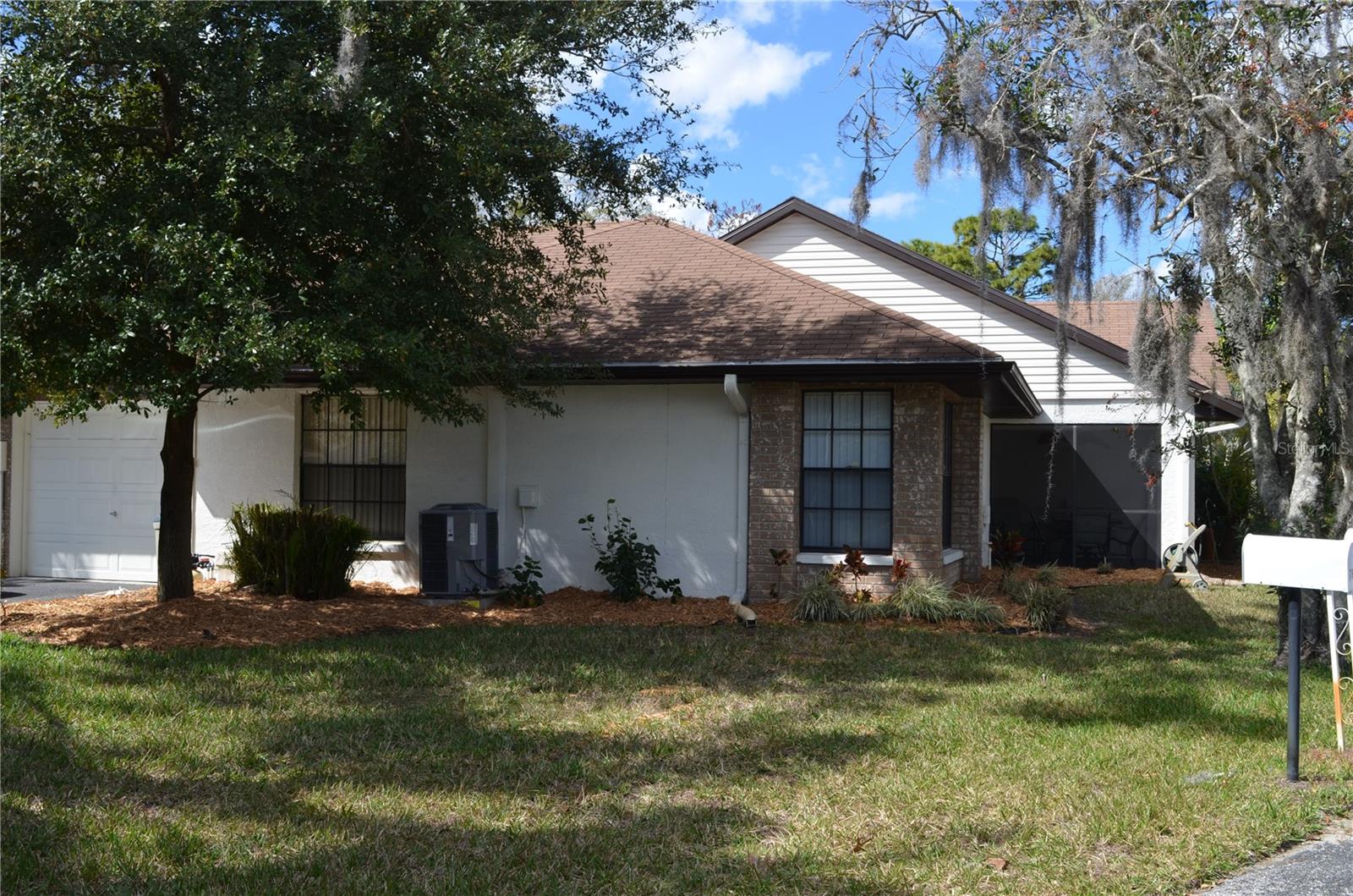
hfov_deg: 51.4
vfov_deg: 35.3
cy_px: 448
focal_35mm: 38
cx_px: 676
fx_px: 1406
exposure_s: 1/250
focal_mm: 25
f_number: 8
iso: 160
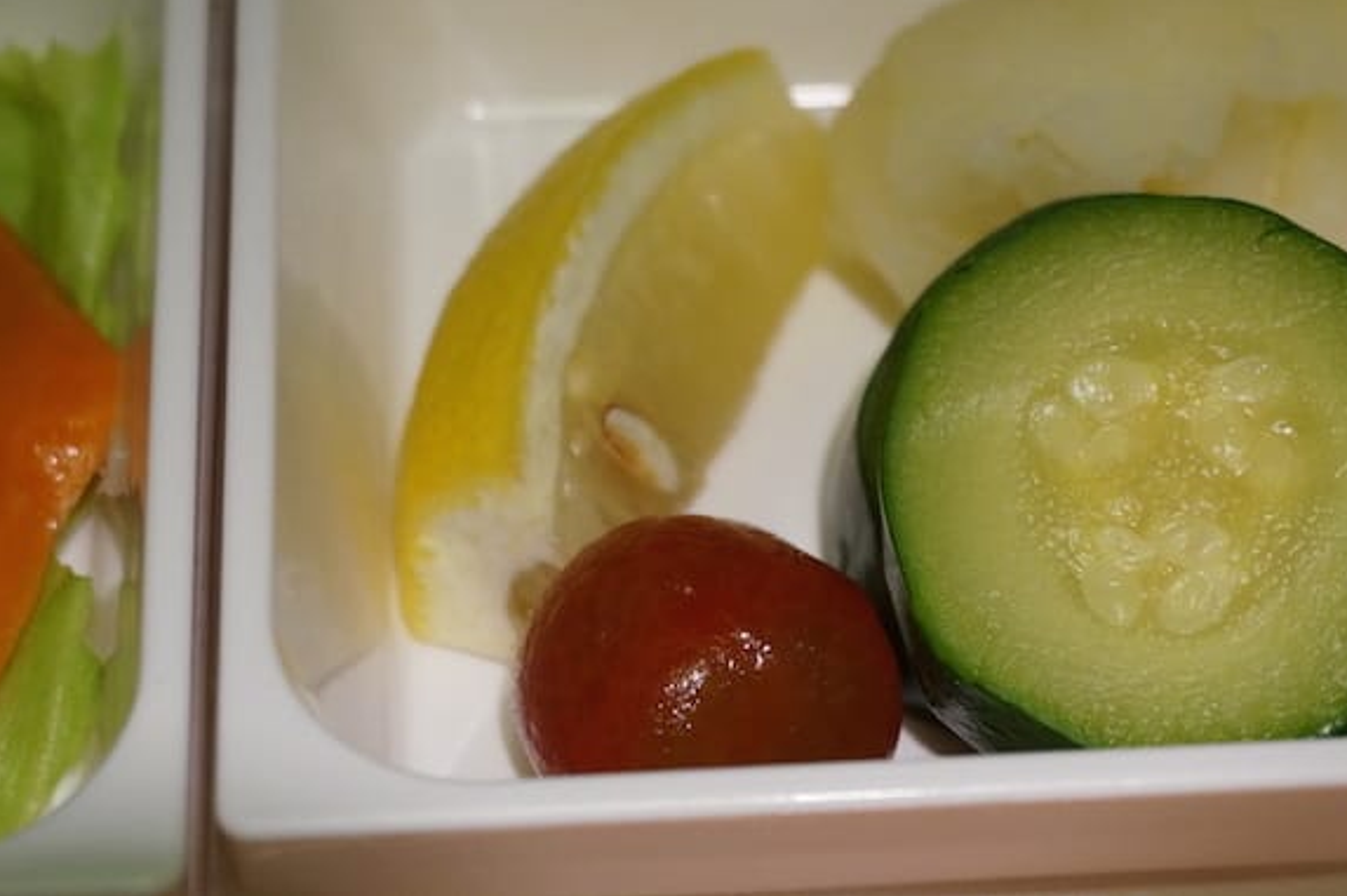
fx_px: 3290
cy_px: 275
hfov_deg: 23.1
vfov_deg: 15.5
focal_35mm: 88
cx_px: 884
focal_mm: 42
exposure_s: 1/80
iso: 1250
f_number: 5.6
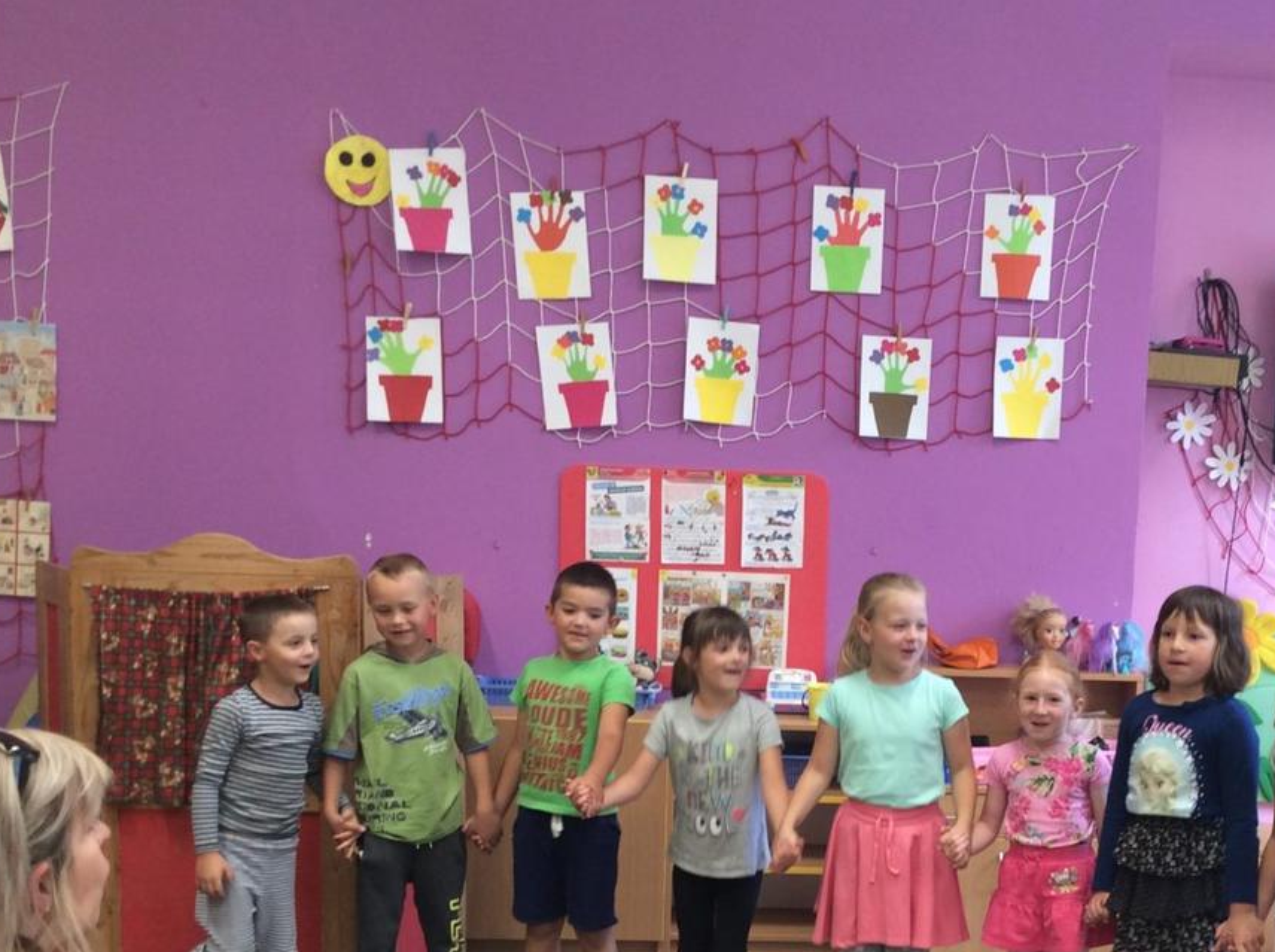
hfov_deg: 37.7
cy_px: 719
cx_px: 882
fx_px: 1839
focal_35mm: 50
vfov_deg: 28.6
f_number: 2.4
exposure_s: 1/33
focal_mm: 3.3
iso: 40
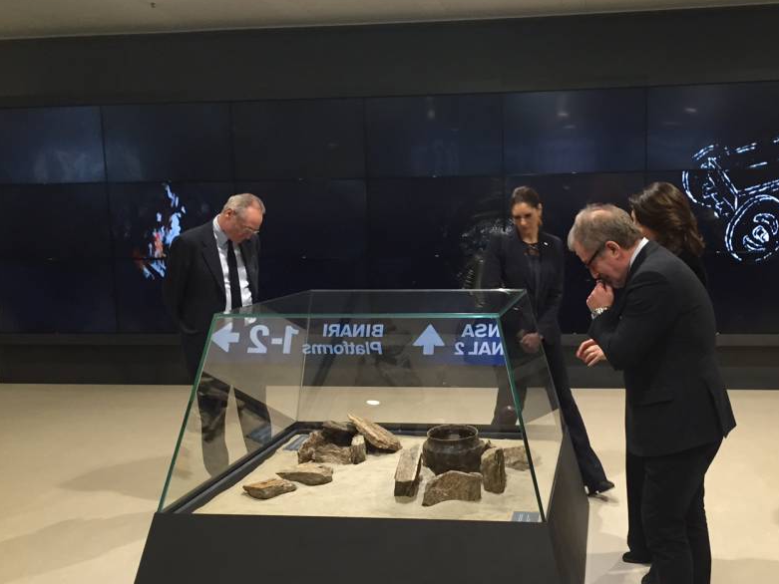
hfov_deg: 48.5
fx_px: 855
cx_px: 491
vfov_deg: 37.6
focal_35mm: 38
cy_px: 337
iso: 125
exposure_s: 1/30
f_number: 2.2
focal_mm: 4.15
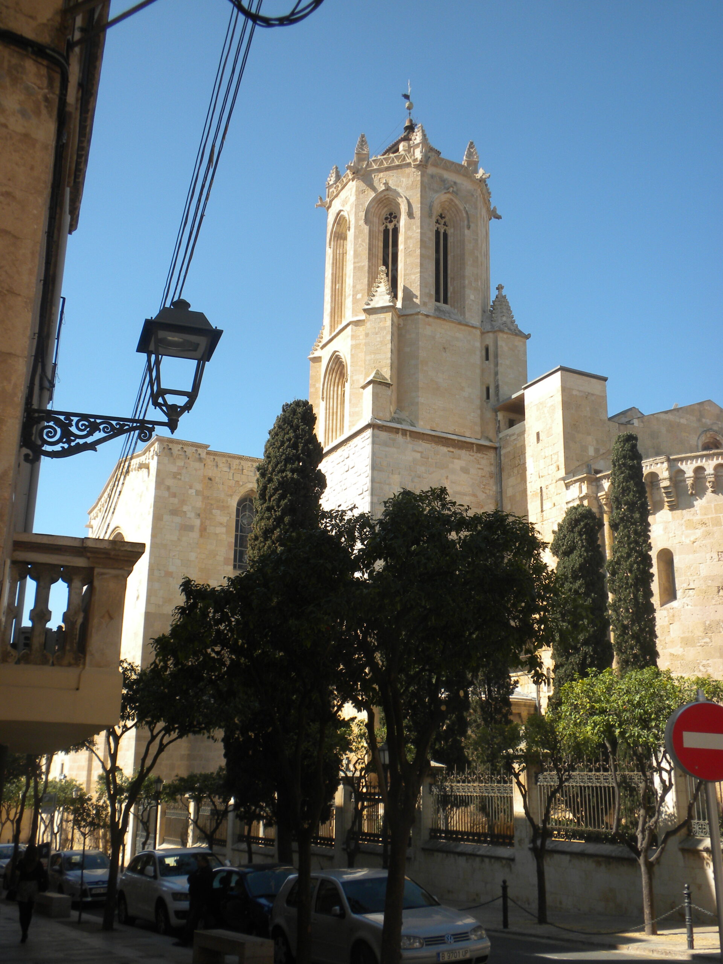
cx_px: 362
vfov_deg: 50.1
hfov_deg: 38.7
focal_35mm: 37
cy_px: 482
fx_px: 1030
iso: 64
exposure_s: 1/70
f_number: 10
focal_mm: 6.6
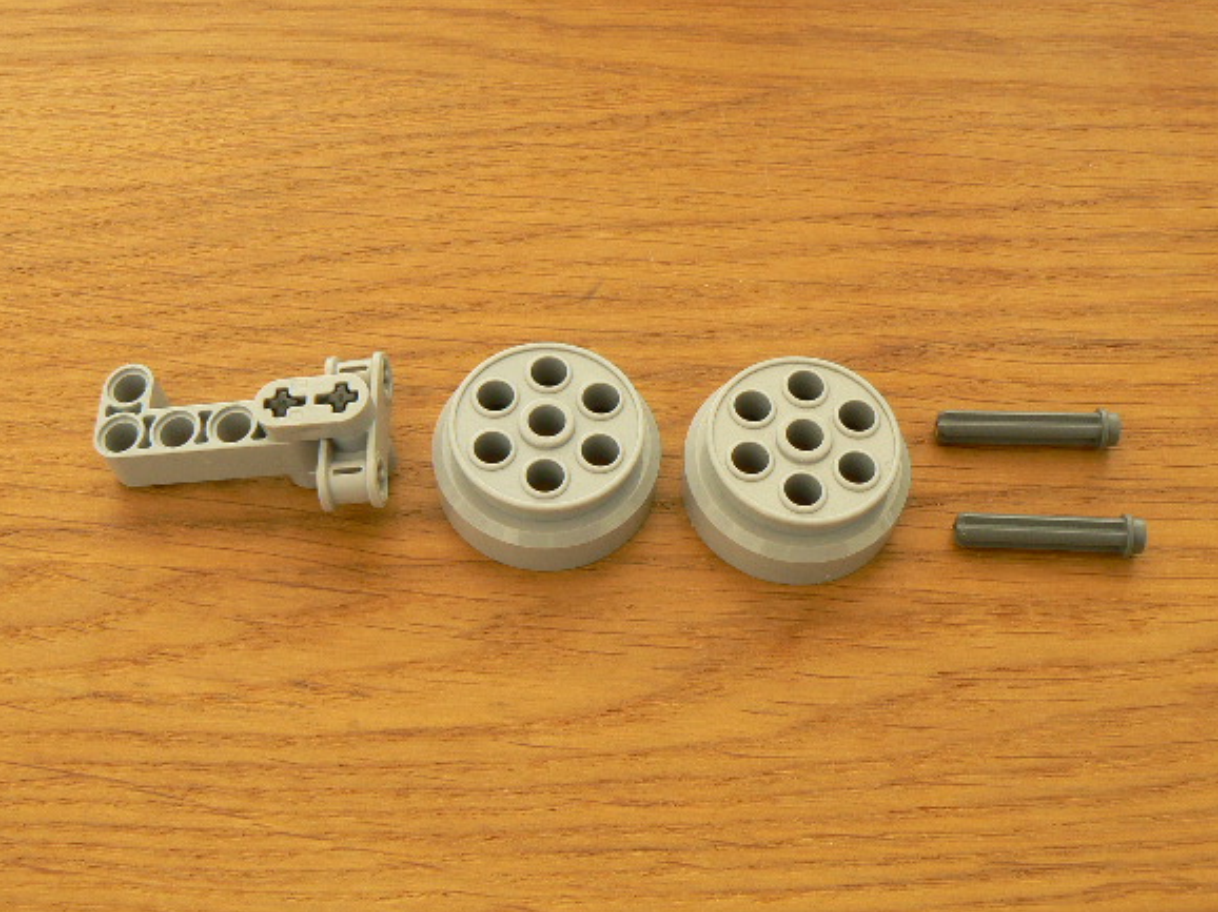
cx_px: 588
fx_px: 1442
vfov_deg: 35.1
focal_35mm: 41
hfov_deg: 45.8
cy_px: 413
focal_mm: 6
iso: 100
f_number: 6.3
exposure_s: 2
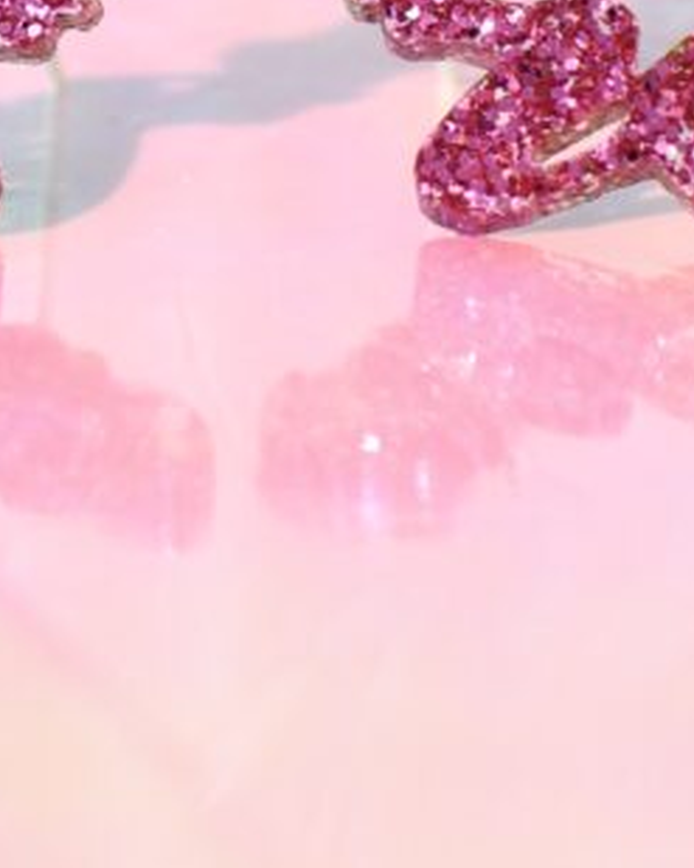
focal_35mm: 154
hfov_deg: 10.0
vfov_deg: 12.5
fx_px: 3956
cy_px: 271
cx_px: 185
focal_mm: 35
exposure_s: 1/2500
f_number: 4
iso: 160
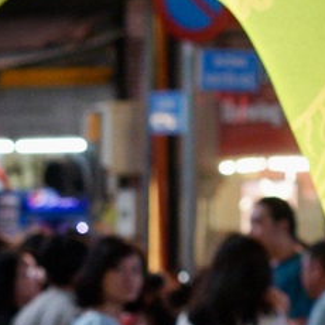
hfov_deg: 4.4
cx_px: 1270
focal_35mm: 369
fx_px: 3920
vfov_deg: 4.7
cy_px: 111
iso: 1250
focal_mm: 50
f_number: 4
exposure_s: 1/100
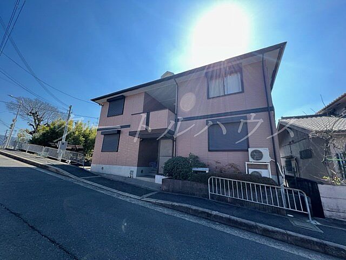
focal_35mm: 13
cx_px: 173
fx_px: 130
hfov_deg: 106.2
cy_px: 130
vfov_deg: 89.9
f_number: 1.8
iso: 32
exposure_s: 1/436
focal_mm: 1.57
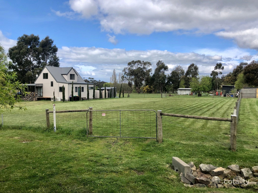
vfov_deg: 49.7
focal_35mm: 28
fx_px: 209
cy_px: 96
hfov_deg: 63.4
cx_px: 129
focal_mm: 3.99
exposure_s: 1/1845
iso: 20
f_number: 1.8
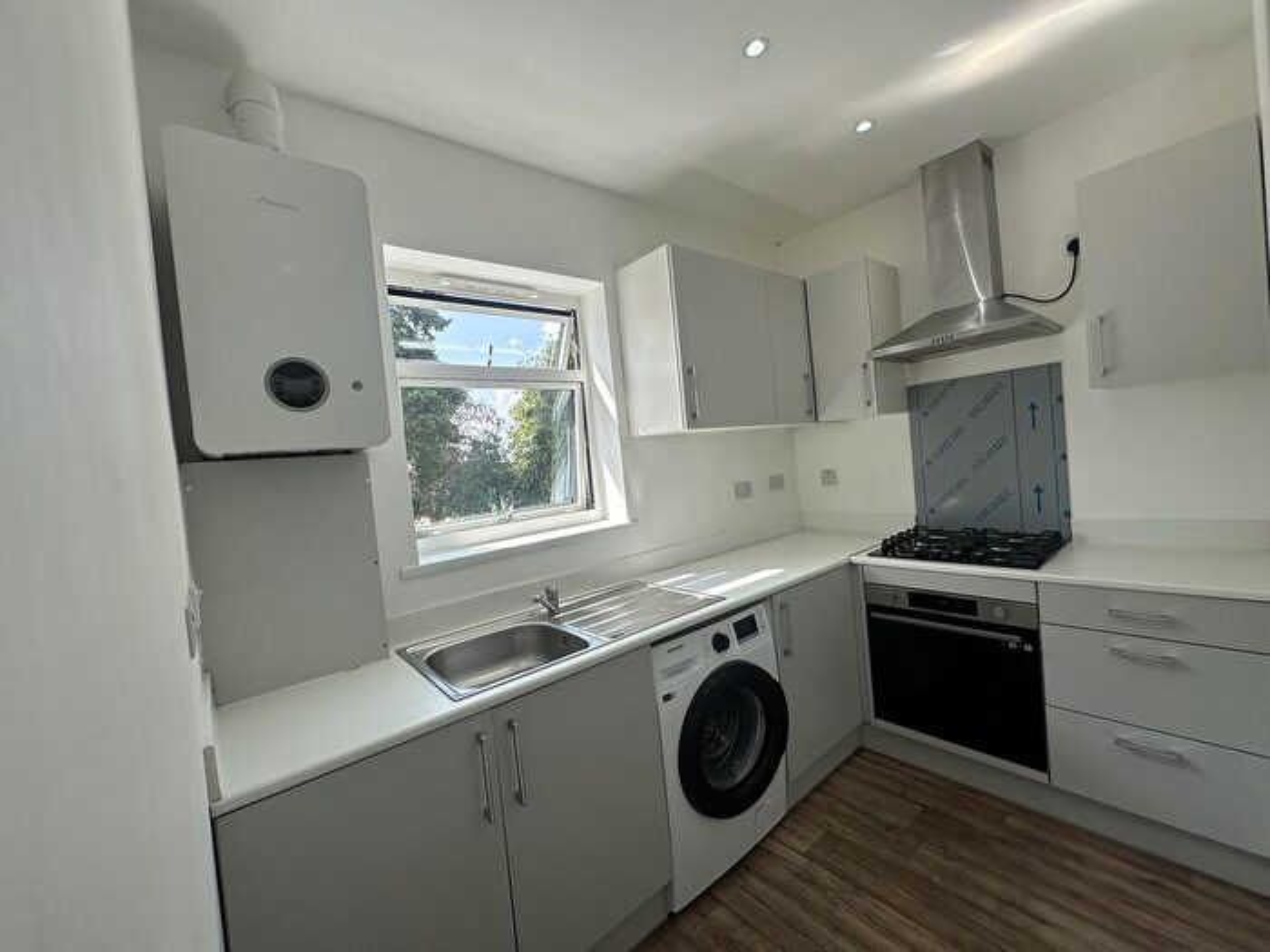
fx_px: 514
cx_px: 635
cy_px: 476
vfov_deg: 85.7
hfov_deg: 102.1
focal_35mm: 14
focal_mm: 2.22
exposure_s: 1/430
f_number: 2.2
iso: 40
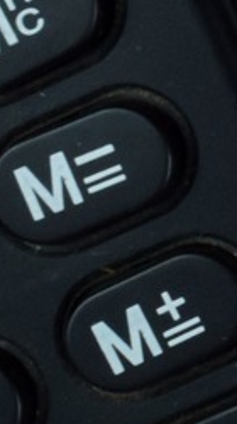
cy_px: 167
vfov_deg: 7.8
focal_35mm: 277
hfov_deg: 4.1
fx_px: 3105
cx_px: 940
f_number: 9
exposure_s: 1/80
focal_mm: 22
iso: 800
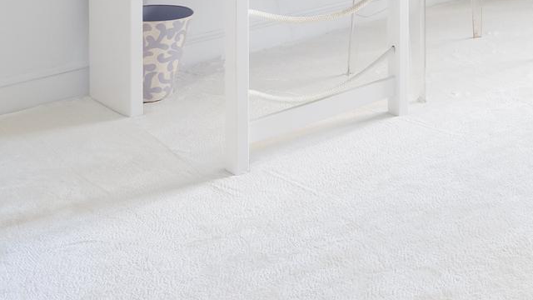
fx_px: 806
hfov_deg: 27.6
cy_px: -197
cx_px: 759
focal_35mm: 57
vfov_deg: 17.9
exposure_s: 1/160
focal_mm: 17
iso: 800
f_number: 13
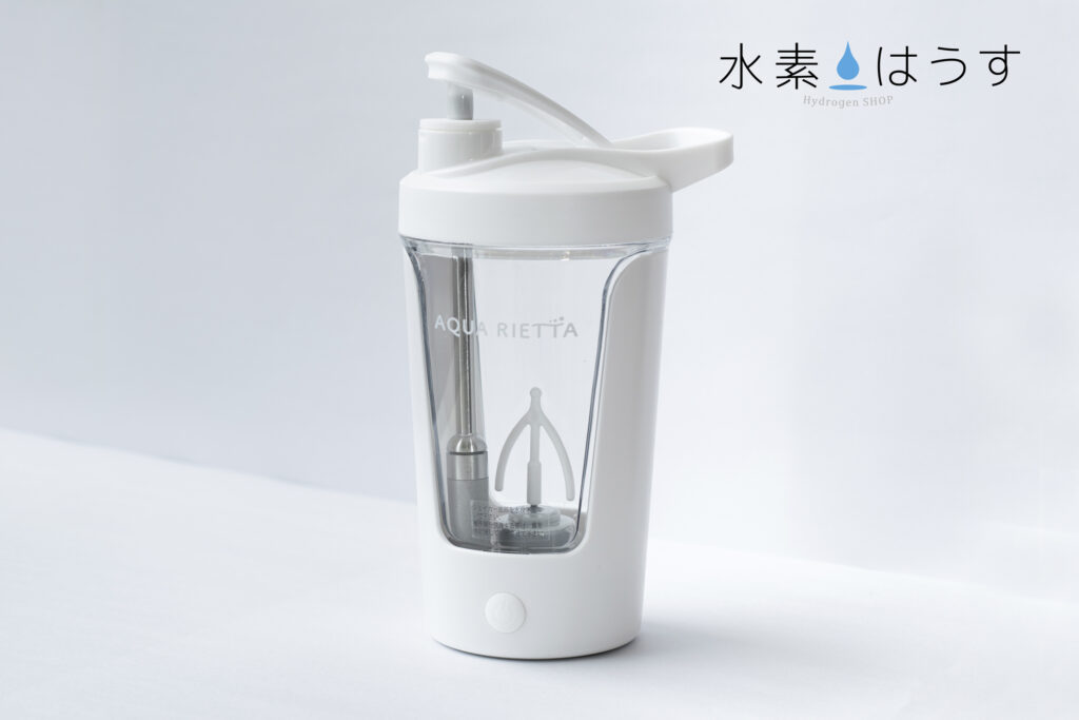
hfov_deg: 27.0
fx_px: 2248
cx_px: 540
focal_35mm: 75
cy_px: 360
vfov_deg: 18.2
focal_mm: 50
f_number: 8
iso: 100
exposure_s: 1/80
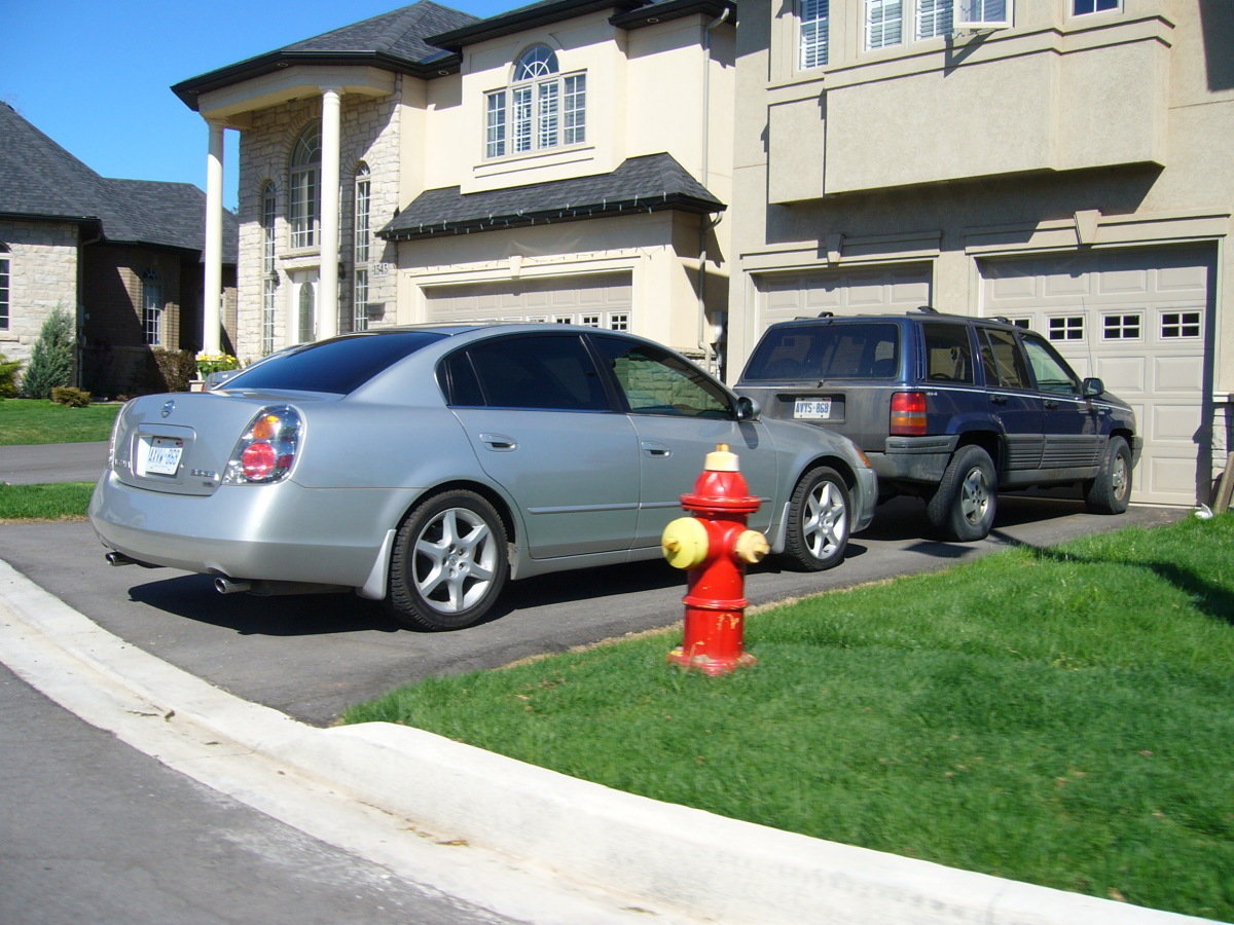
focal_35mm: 35
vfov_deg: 40.7
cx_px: 617
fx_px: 1248
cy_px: 462
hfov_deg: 52.6
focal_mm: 5.8
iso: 64
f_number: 5.6
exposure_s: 1/250
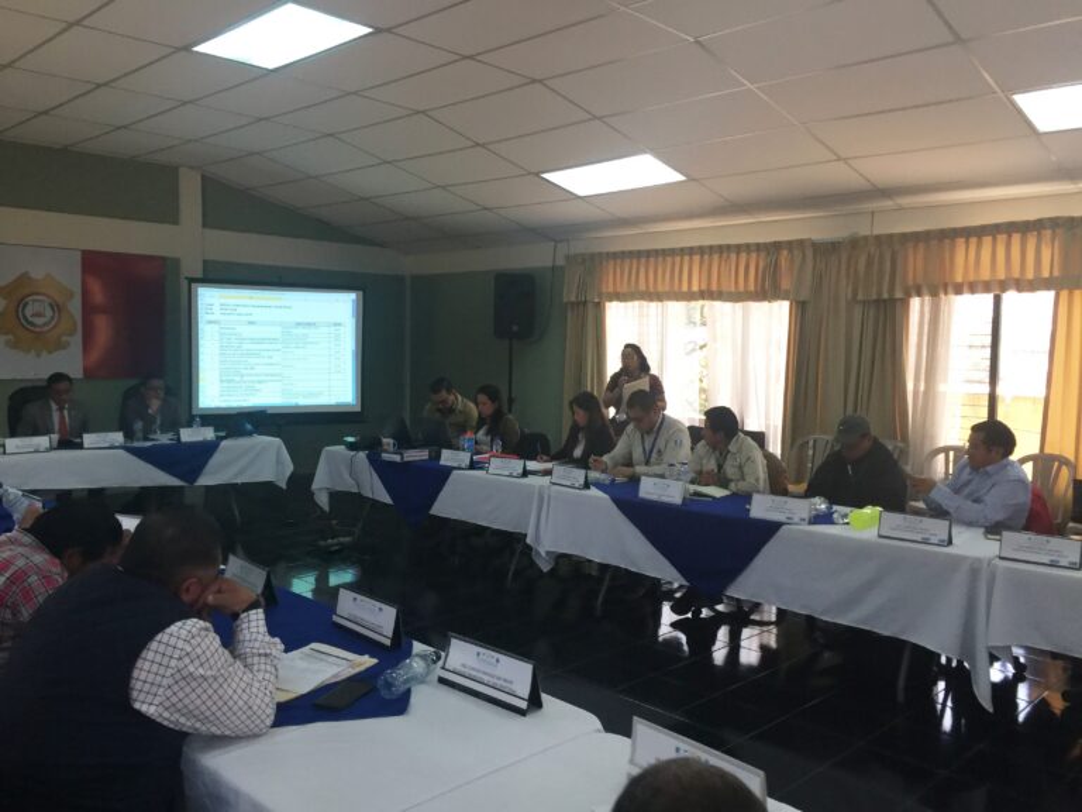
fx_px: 906
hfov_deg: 61.7
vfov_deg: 48.2
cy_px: 406
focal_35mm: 29
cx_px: 541
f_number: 2.2
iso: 50
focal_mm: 4.15
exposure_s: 1/30
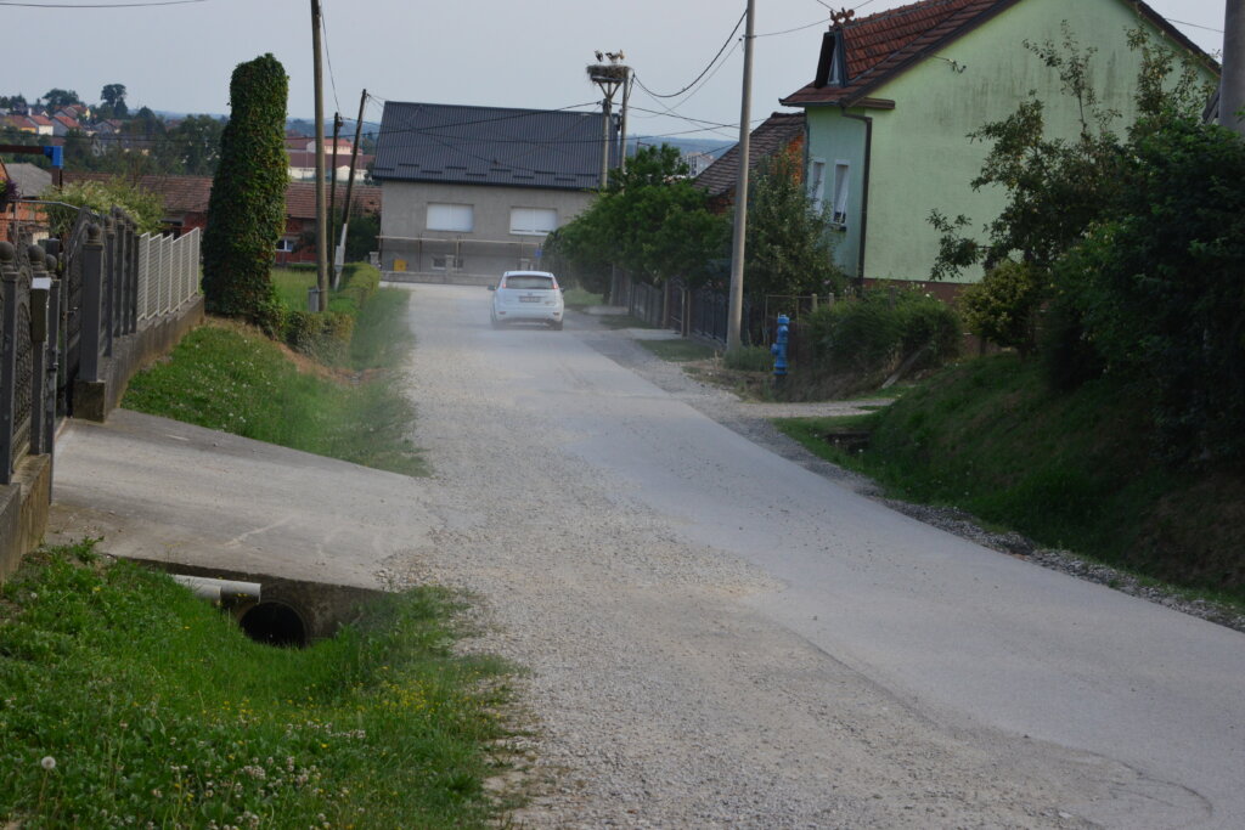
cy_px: 415
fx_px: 2836
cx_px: 622
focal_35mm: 82
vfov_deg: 16.7
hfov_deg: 24.8
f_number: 11
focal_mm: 82
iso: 2000
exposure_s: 1/500
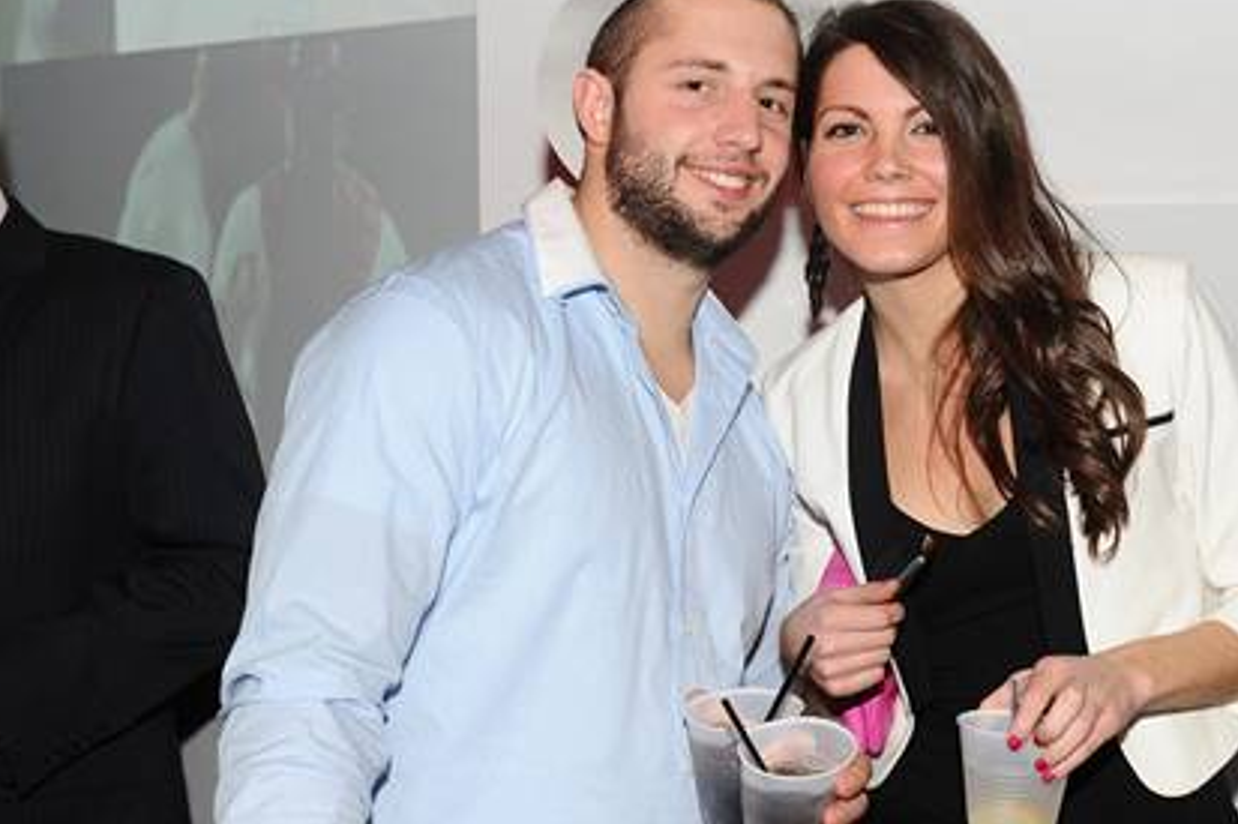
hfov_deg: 31.3
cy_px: 321
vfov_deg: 21.2
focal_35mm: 64
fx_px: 2200
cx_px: 773
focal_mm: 48
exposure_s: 1/250
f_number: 4.8
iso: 800
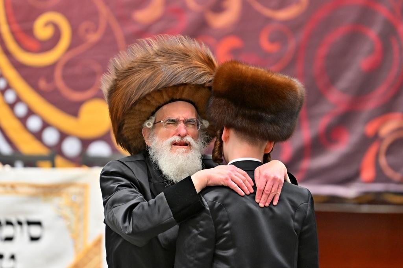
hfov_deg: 6.9
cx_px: 202
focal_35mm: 300
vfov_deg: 4.6
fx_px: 3357
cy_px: 134
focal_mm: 200
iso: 500
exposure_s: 1/320
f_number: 2.8
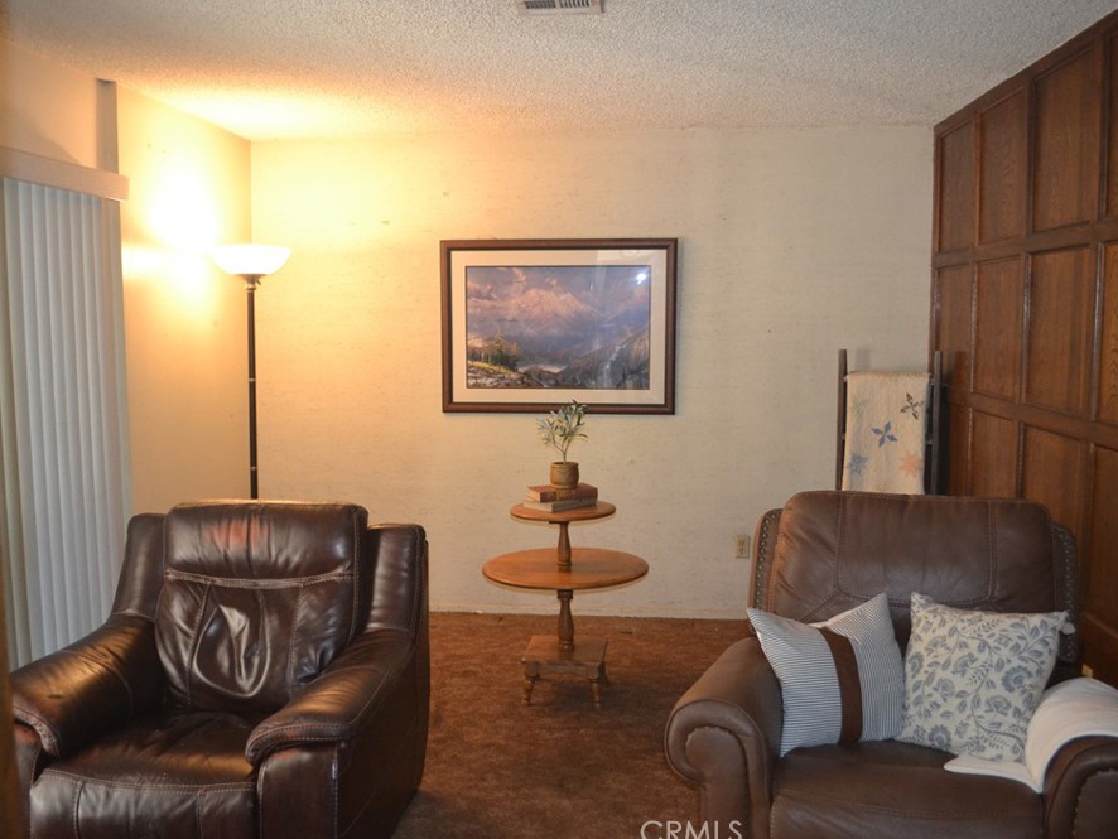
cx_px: 535
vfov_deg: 46.8
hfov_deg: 59.9
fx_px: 969
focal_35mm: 30
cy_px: 420
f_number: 3.5
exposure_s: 1/60
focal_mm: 18
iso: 1800
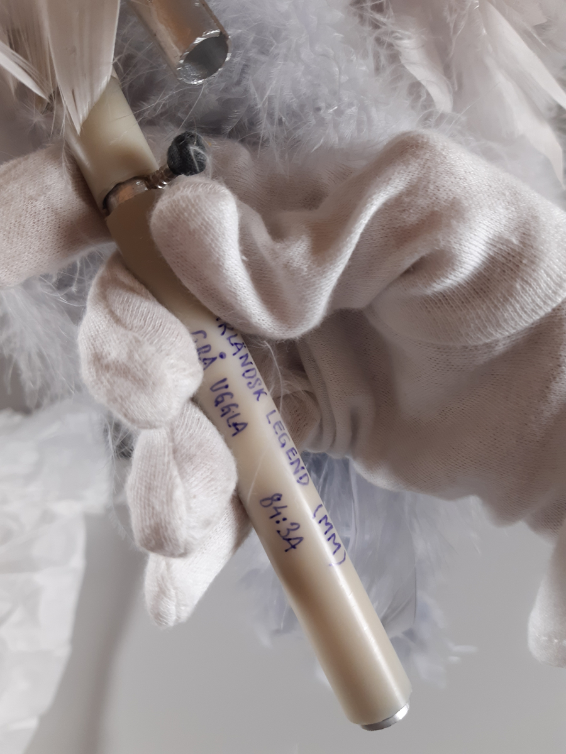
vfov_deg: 67.3
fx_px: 567
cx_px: 283
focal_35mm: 26
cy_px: 377
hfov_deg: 53.1
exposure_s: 1/50
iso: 80
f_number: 1.7
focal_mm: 3.92
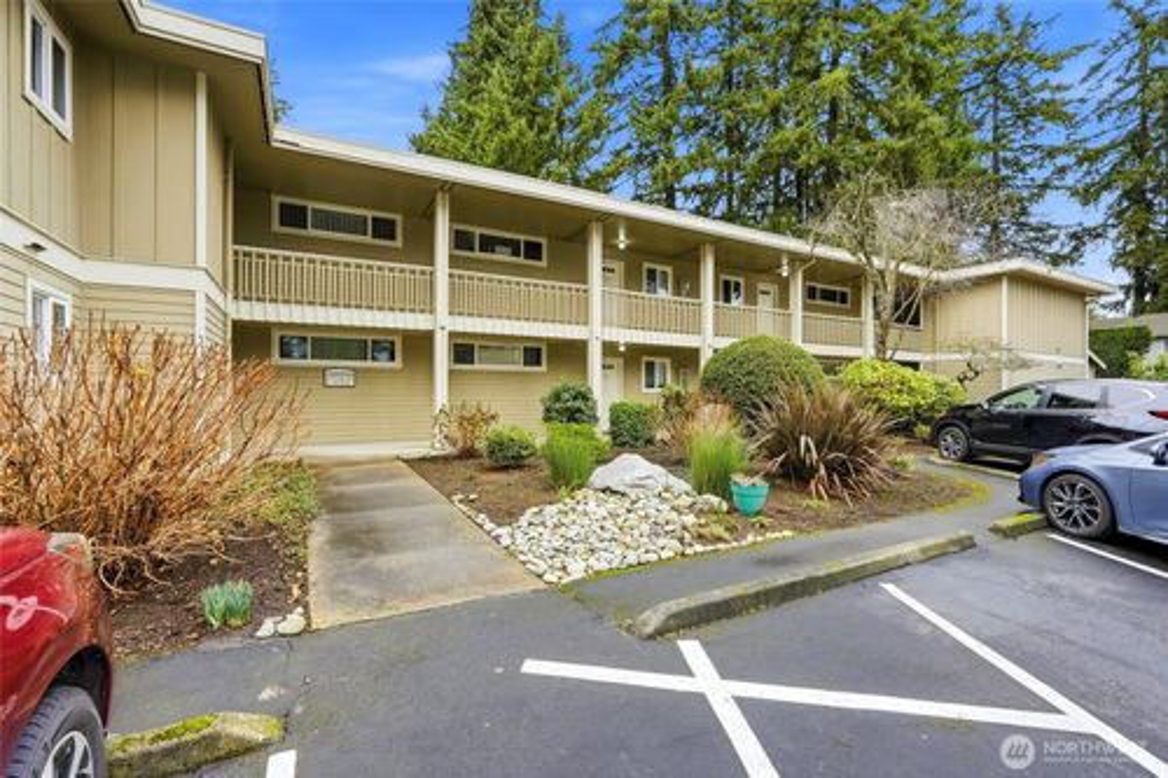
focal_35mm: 16
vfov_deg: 72.0
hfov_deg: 95.0
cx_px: 584
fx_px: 535
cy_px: 389
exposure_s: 1/2500
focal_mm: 16.5
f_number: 9
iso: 1250
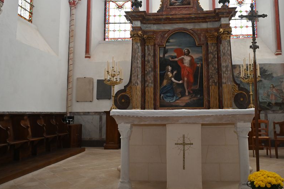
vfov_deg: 41.1
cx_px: 165
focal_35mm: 32
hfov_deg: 58.4
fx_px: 252
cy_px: 83
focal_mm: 24
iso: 2200
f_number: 4
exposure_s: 1/60
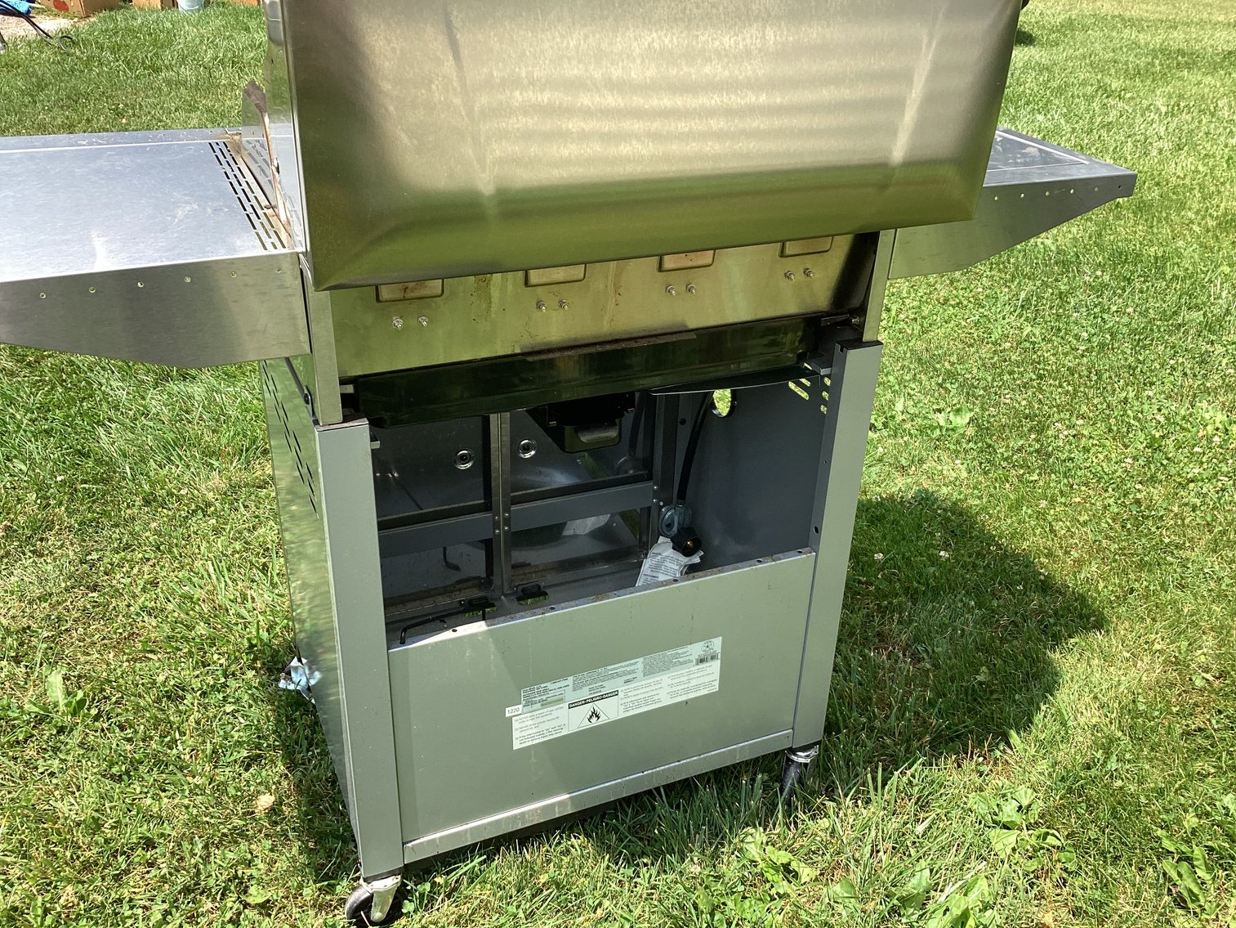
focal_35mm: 31
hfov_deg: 58.3
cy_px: 464
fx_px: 1107
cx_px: 618
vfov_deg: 45.4
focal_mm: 3.3
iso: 25
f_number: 2.4
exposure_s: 1/354
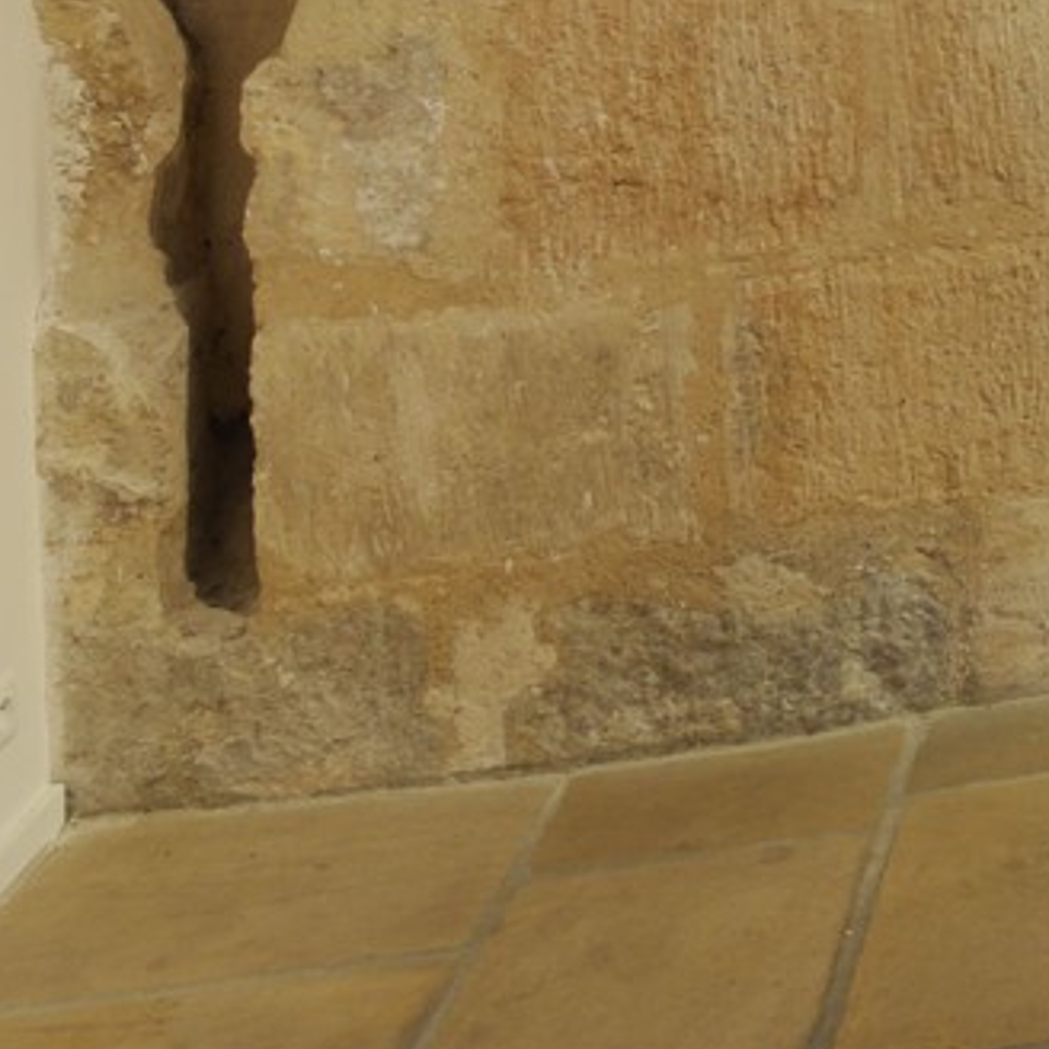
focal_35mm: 87
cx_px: 2399
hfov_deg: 14.5
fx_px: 2983
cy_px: -534
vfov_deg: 17.8
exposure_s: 1
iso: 100
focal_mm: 14
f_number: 7.1
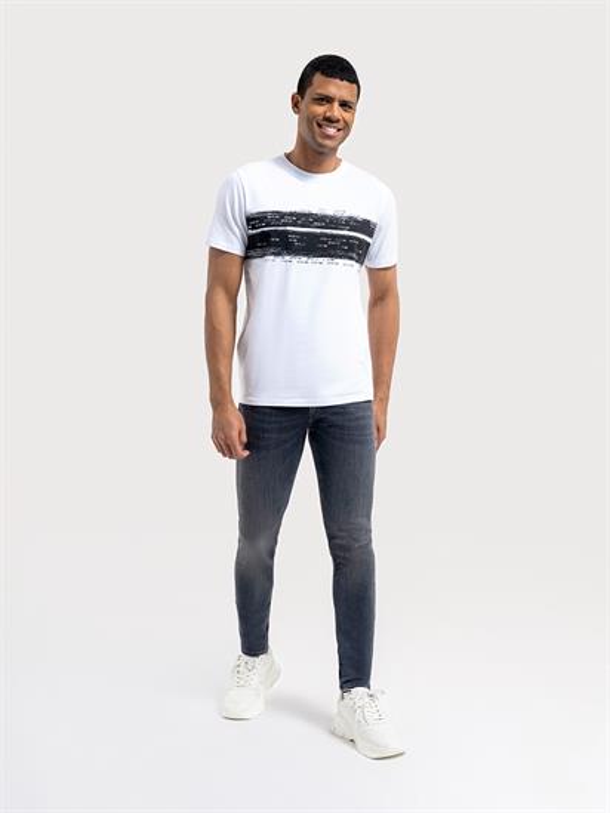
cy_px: 406
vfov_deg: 40.4
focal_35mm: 47
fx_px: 1104
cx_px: 305
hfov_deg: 30.9
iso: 400
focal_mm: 59.6
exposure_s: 1/125
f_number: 11
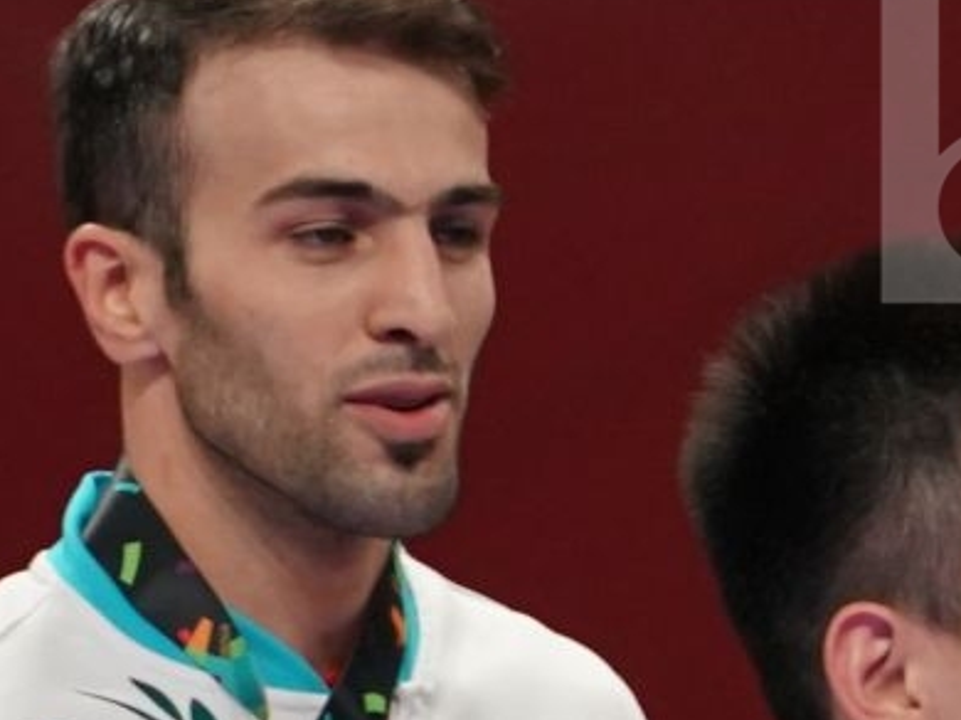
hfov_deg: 1.5
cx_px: 1111
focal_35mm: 1283
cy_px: 952
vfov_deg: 1.2
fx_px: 35596
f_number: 4
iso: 2000
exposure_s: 1/500
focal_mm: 193
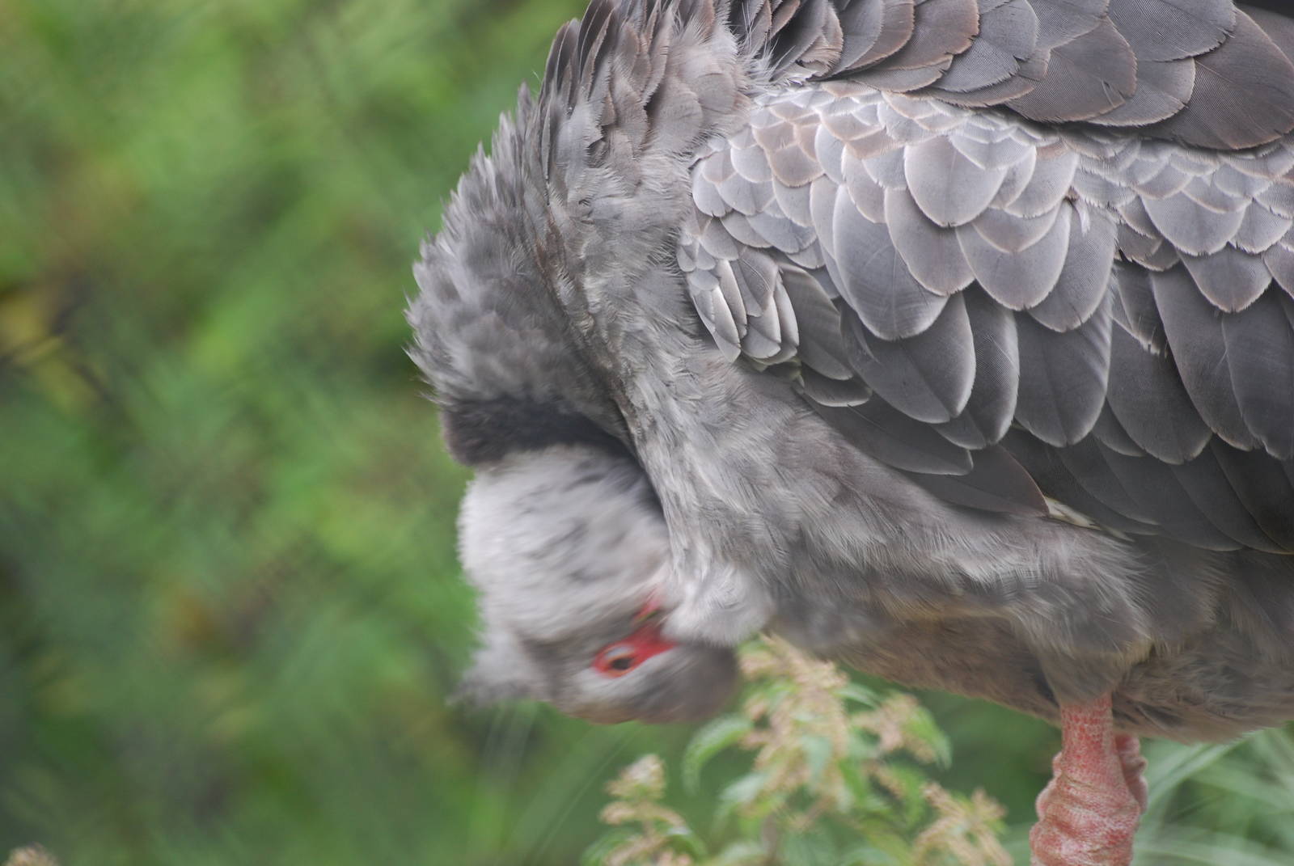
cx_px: 647
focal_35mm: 330
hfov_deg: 6.2
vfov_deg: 4.2
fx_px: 11876
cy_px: 433
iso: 280
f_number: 5.3
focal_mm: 220
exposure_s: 1/125
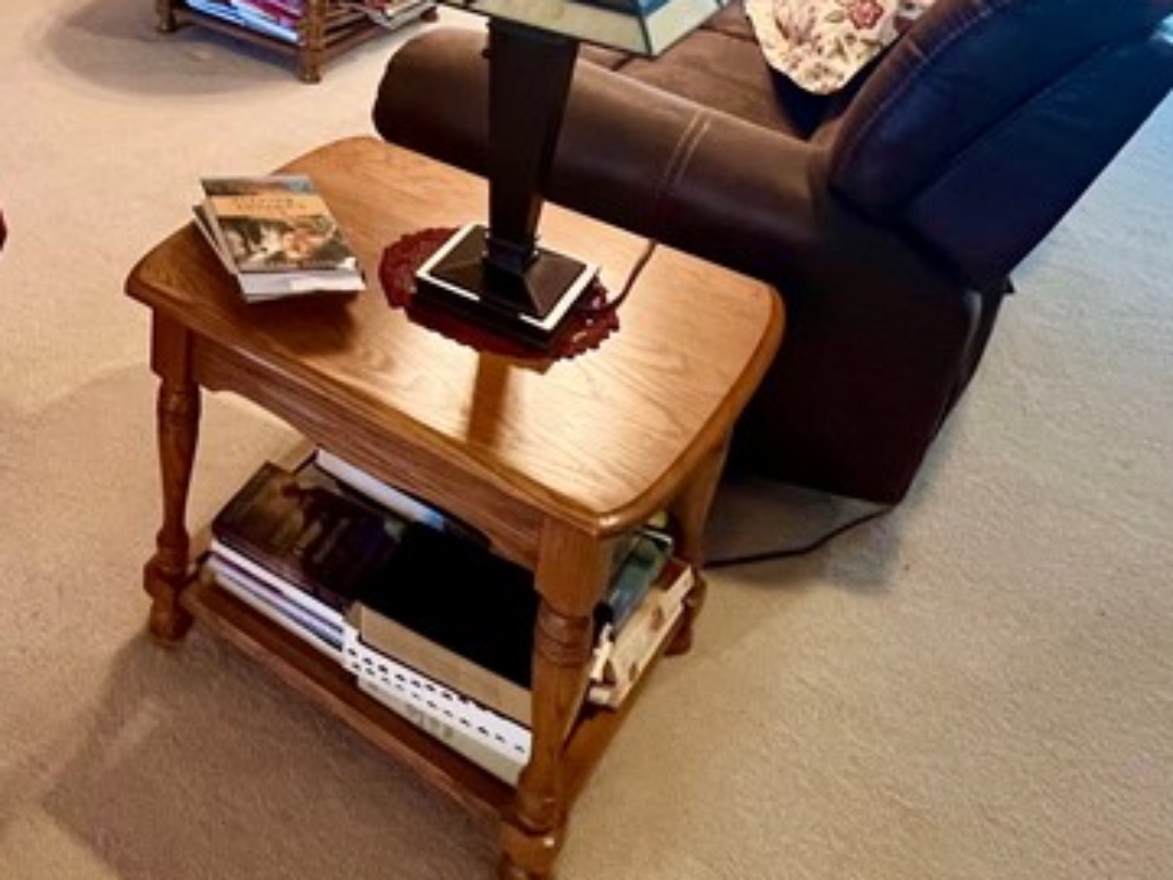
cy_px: -114
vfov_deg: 33.2
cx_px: 127
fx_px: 1254
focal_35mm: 37
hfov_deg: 45.6
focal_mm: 1.57
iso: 320
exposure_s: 1/60
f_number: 1.8
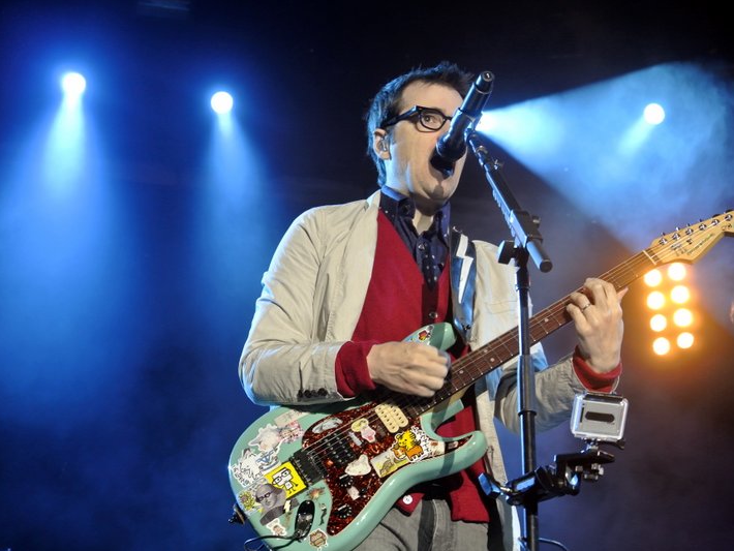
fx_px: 1909
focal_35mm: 90
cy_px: 276
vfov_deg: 16.4
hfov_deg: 21.8
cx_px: 343
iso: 500
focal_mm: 30.9
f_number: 3.8
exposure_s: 1/125
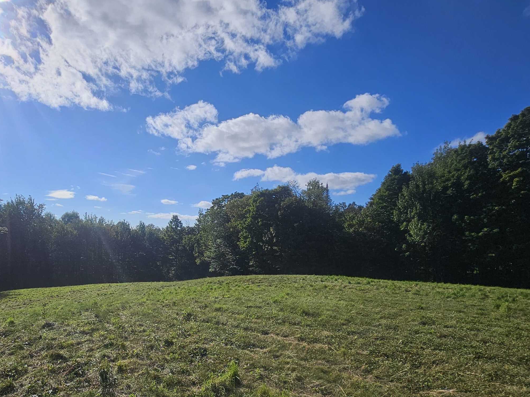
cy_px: 248
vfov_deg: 65.0
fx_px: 306
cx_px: 182
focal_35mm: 20
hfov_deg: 79.3
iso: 50
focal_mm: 2.2
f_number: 2.2
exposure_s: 1/5357
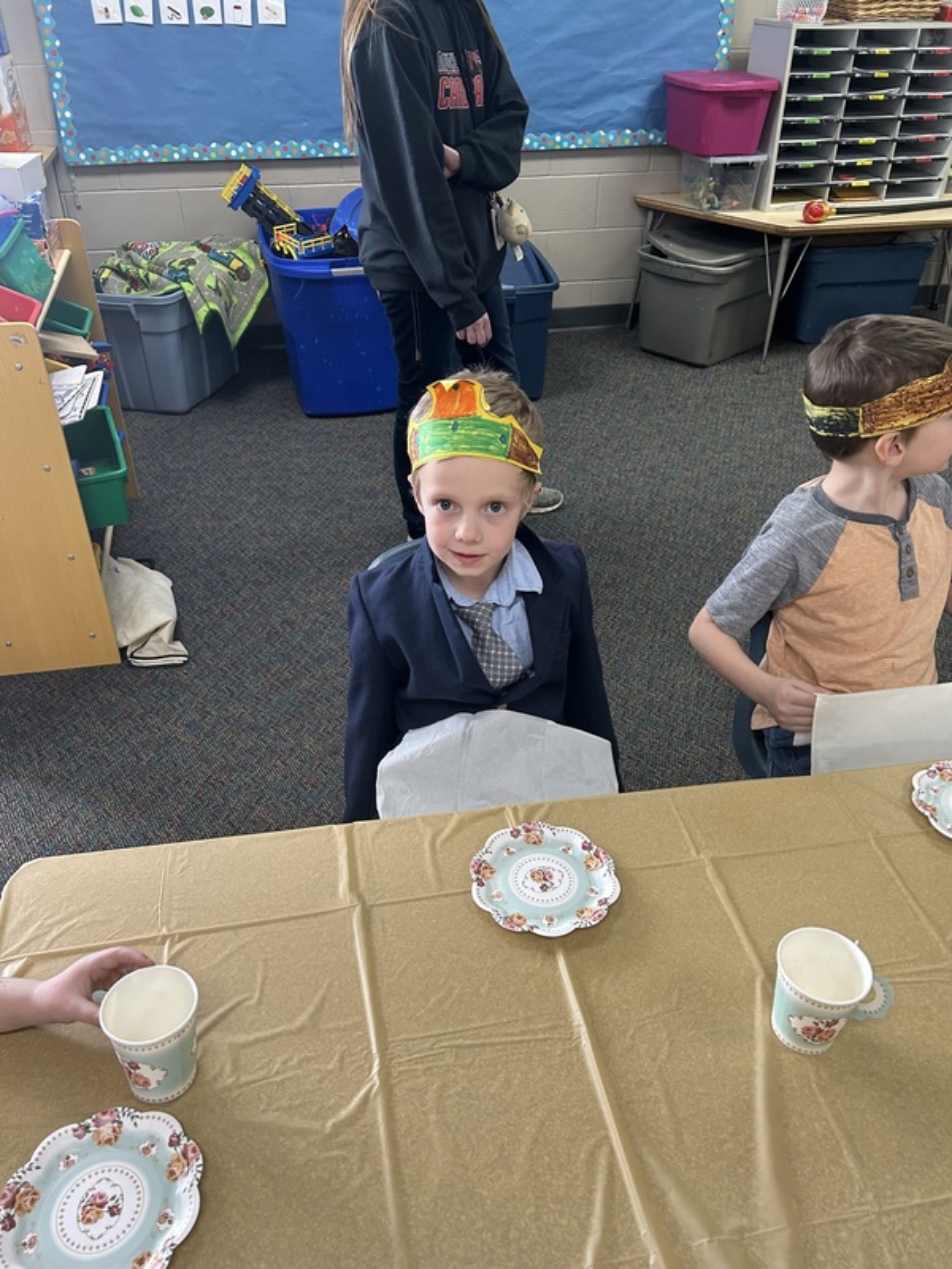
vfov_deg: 67.3
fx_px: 953
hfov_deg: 53.1
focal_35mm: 26
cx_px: 476
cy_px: 634
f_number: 1.5
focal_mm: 5.7
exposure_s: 1/120
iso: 125
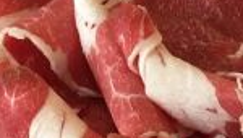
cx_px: 296
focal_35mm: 147
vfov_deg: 8.3
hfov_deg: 14.1
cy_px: 92
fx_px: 949
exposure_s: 1/33
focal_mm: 4.15
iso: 64
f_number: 2.2
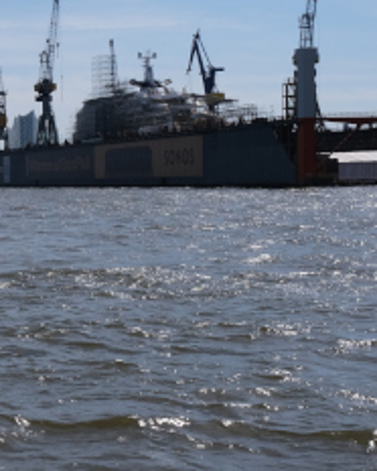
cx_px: -201
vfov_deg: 21.7
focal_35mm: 88
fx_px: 1226
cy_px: 204
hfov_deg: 15.9
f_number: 6.4
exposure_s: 1/1000
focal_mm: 22.7
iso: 160
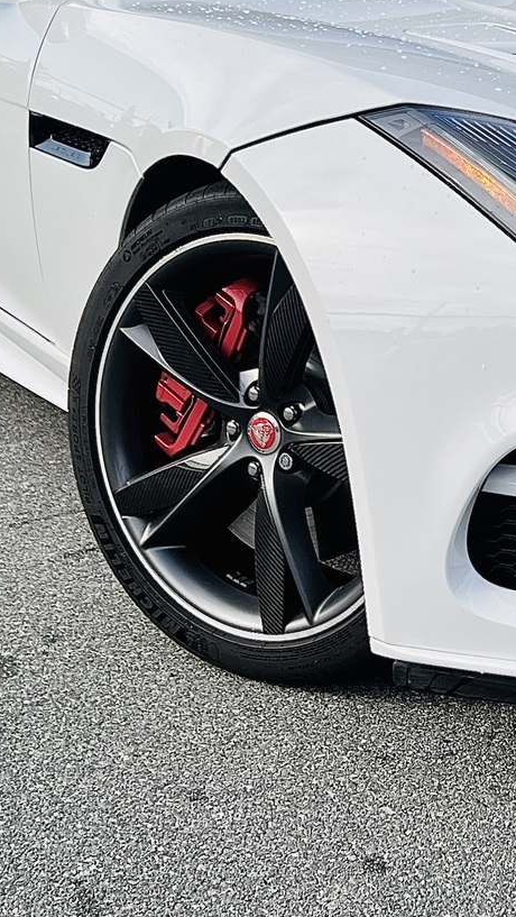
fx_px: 1726
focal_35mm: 71
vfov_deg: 29.3
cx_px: 599
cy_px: 237
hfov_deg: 16.4
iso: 50
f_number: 1.5
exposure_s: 1/2123
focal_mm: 5.7
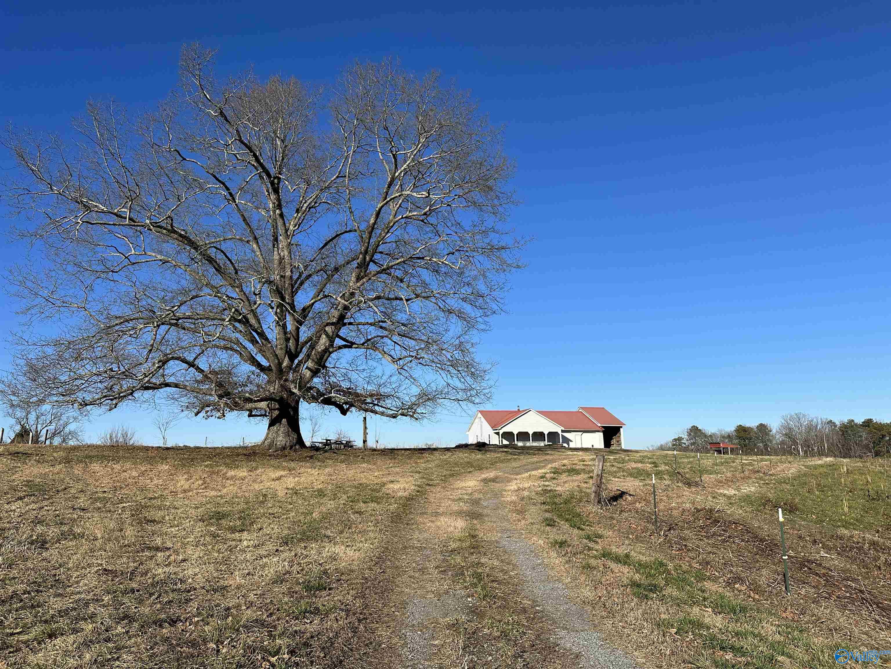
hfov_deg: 71.6
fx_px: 618
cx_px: 446
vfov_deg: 56.8
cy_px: 334
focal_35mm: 24
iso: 80
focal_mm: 6.86
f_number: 1.78
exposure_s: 1/6211
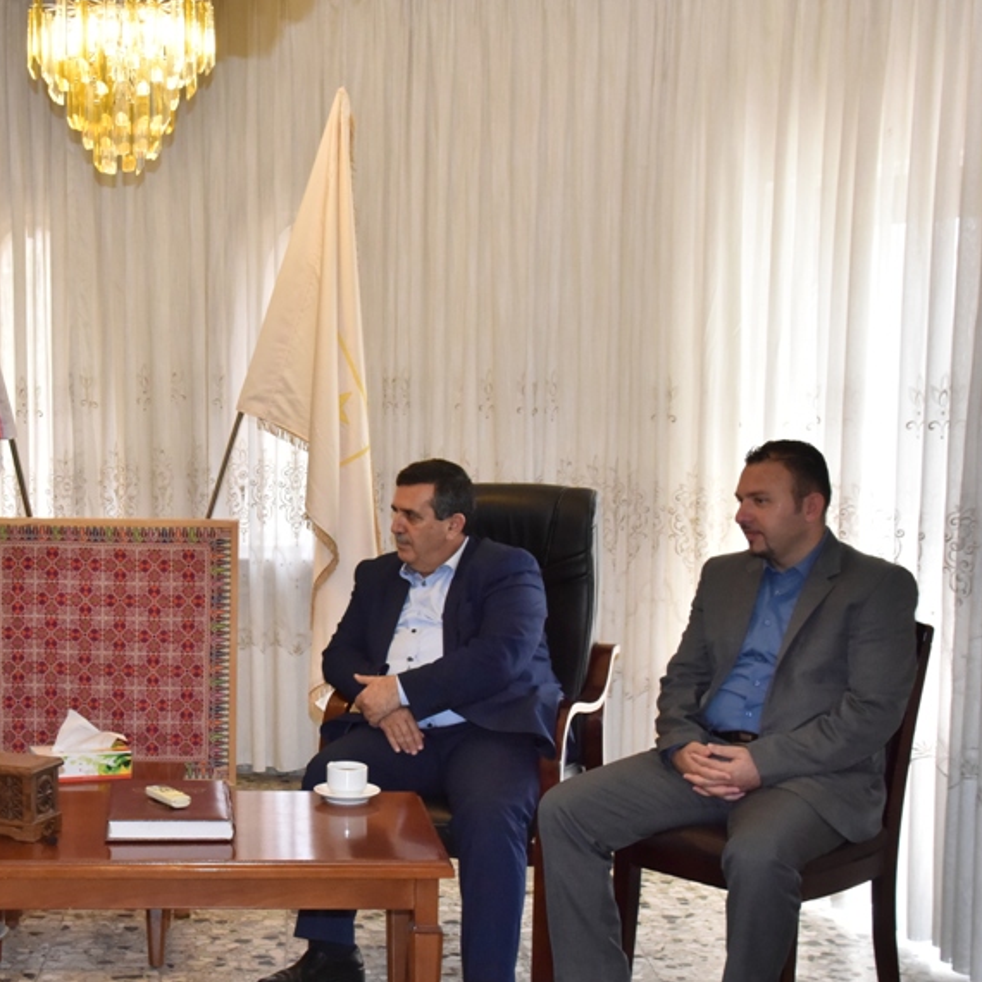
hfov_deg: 28.9
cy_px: 581
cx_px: 188
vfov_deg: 29.5
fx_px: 1862
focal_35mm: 58
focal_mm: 38
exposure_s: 1/250
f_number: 9
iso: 3200
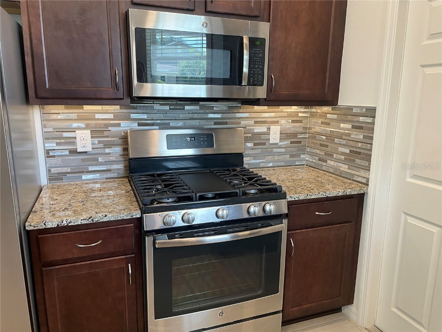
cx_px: 221
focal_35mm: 26
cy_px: 166
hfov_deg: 67.3
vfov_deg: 53.1
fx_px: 332
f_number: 1.6
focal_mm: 4.2
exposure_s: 1/60
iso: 100
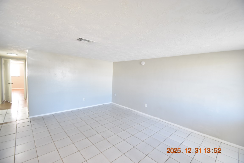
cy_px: 82
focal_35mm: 15
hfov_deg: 100.4
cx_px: 122
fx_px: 102
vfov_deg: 77.3
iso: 800
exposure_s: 1/45
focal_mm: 10
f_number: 3.5
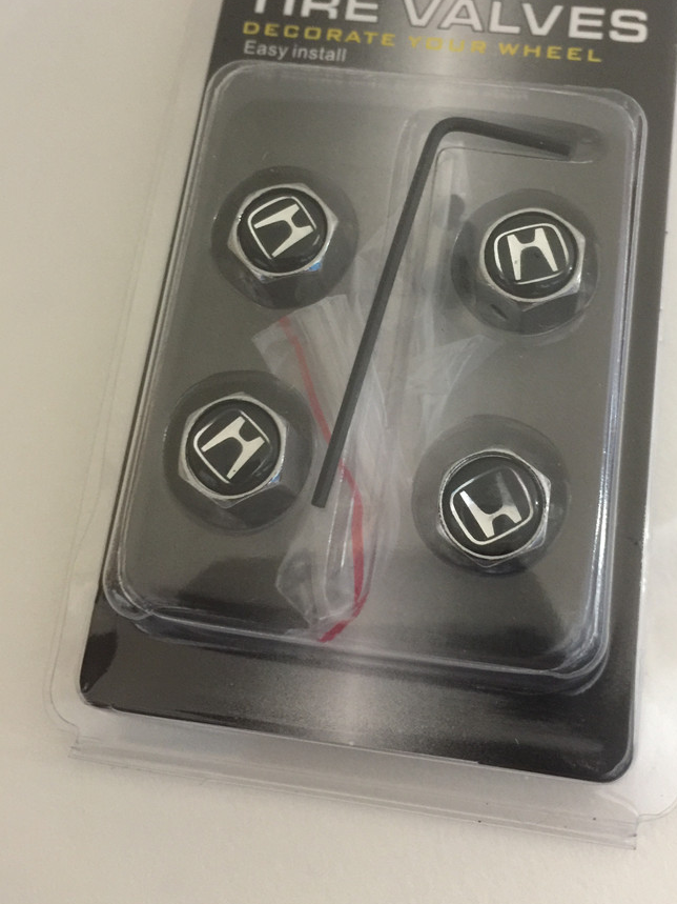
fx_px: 939
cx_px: 404
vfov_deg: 51.1
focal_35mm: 36
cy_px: 378
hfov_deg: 39.5
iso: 125
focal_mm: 4.15
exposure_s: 1/8
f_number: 2.2
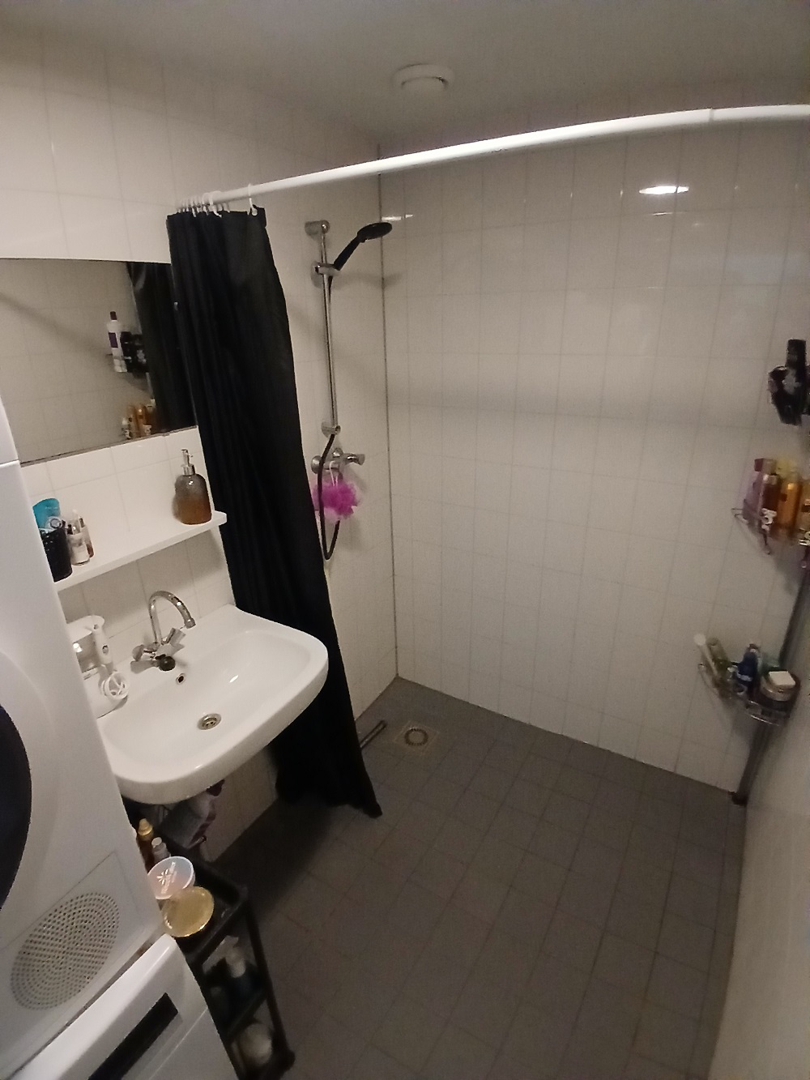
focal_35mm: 17
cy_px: 540
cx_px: 405
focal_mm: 1.4
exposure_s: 1/14.3
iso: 1250
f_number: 2.2
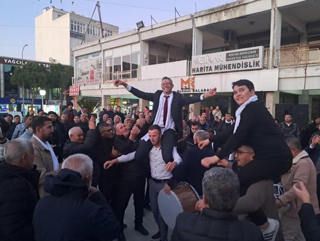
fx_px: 250
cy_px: 120
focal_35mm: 27
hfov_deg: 65.3
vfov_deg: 51.4
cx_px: 160
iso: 500
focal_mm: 4
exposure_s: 1/50
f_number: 1.8
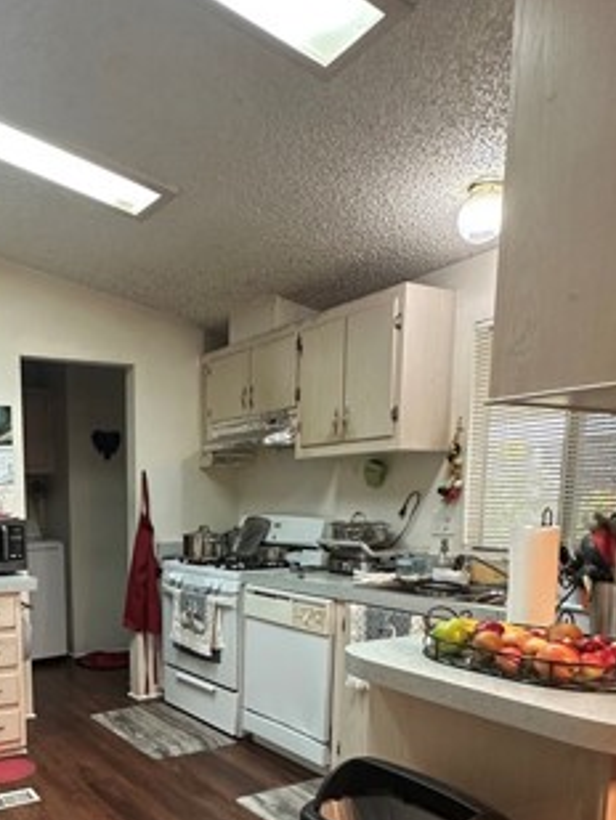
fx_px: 688
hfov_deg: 46.0
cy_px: 608
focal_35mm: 29
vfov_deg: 58.7
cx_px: 133
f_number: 2.2
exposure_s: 1/60
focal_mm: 2.22
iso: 400
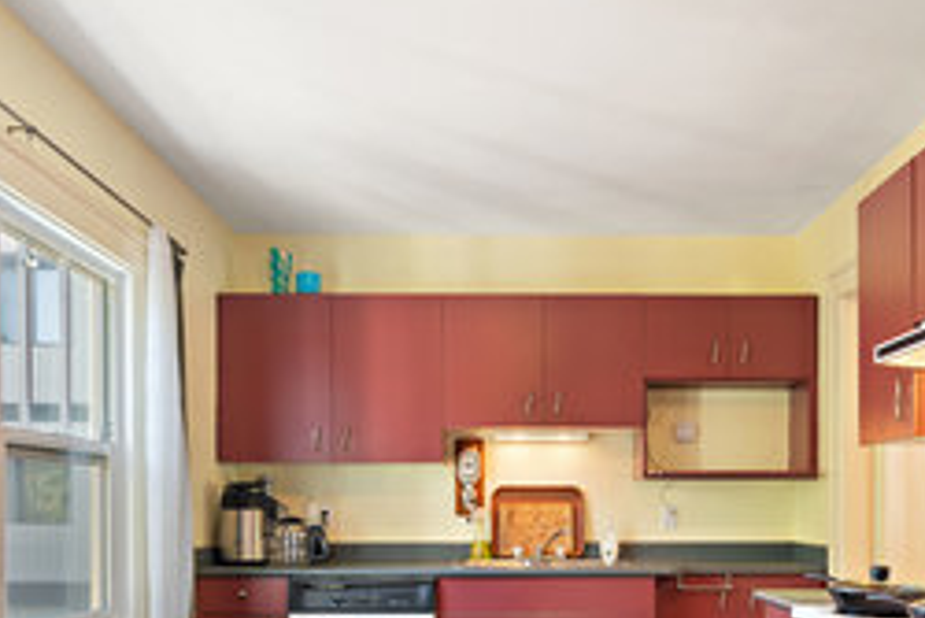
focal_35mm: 33
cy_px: 514
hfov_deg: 57.1
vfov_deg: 38.2
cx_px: 505
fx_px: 848
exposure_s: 2.5
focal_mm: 19
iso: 320
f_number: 9
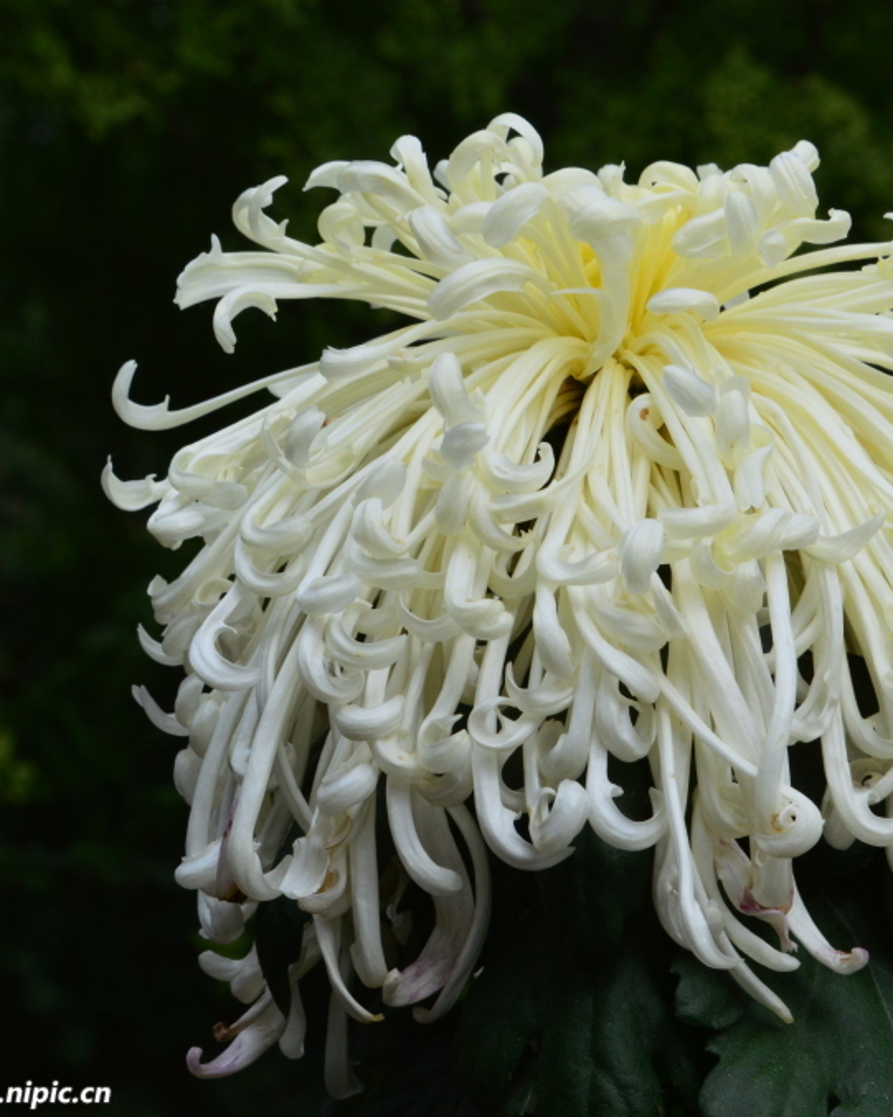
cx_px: 607
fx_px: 4364
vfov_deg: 14.6
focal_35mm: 132
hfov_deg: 11.7
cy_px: 560
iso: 560
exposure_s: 1/250
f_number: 20
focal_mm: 62
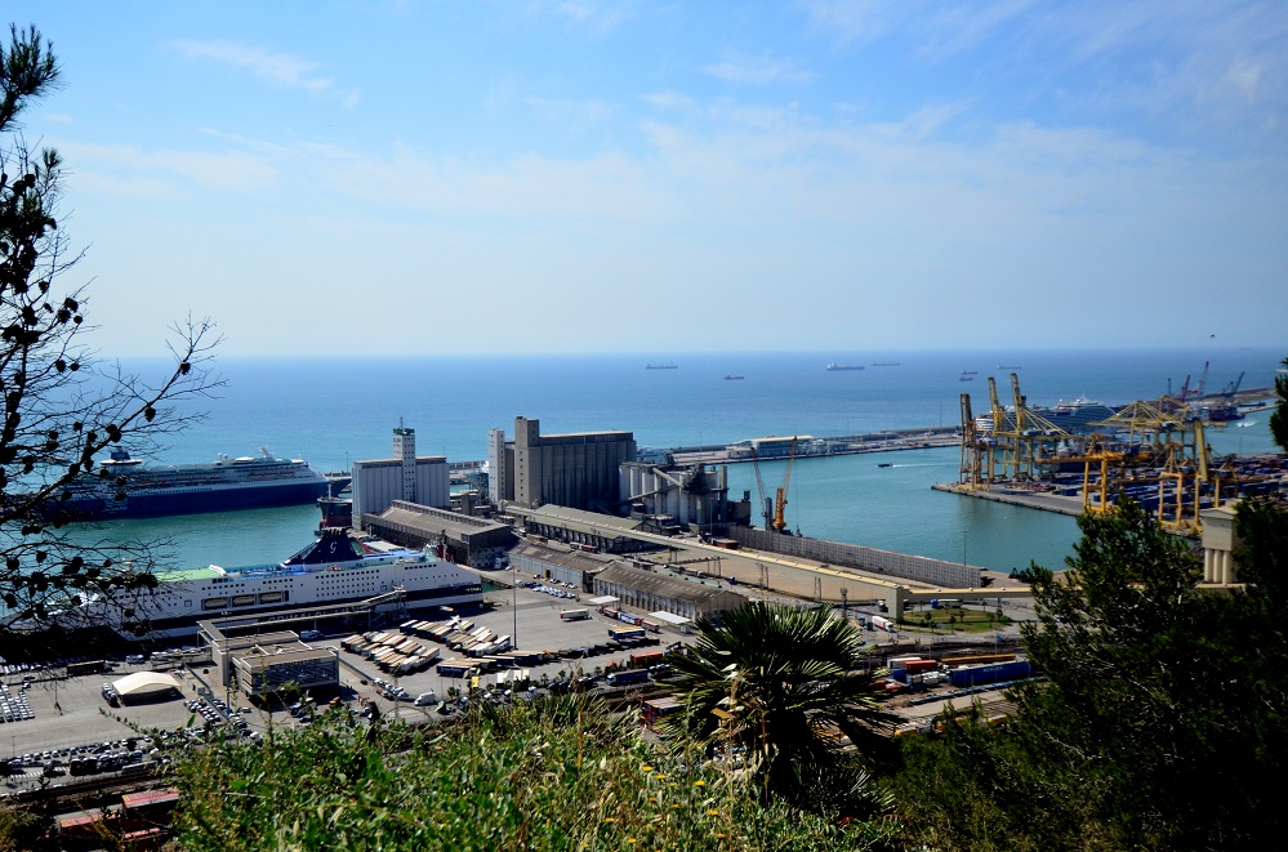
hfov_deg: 53.2
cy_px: 426
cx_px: 644
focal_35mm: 36
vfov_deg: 36.7
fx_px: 1285
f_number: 4.5
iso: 720
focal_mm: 24
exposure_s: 1/8000
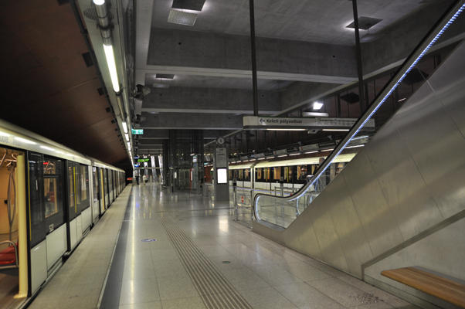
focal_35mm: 26
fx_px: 329
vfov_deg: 50.3
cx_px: 232
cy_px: 154
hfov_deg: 70.5
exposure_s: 1/60
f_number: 4
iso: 450
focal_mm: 17
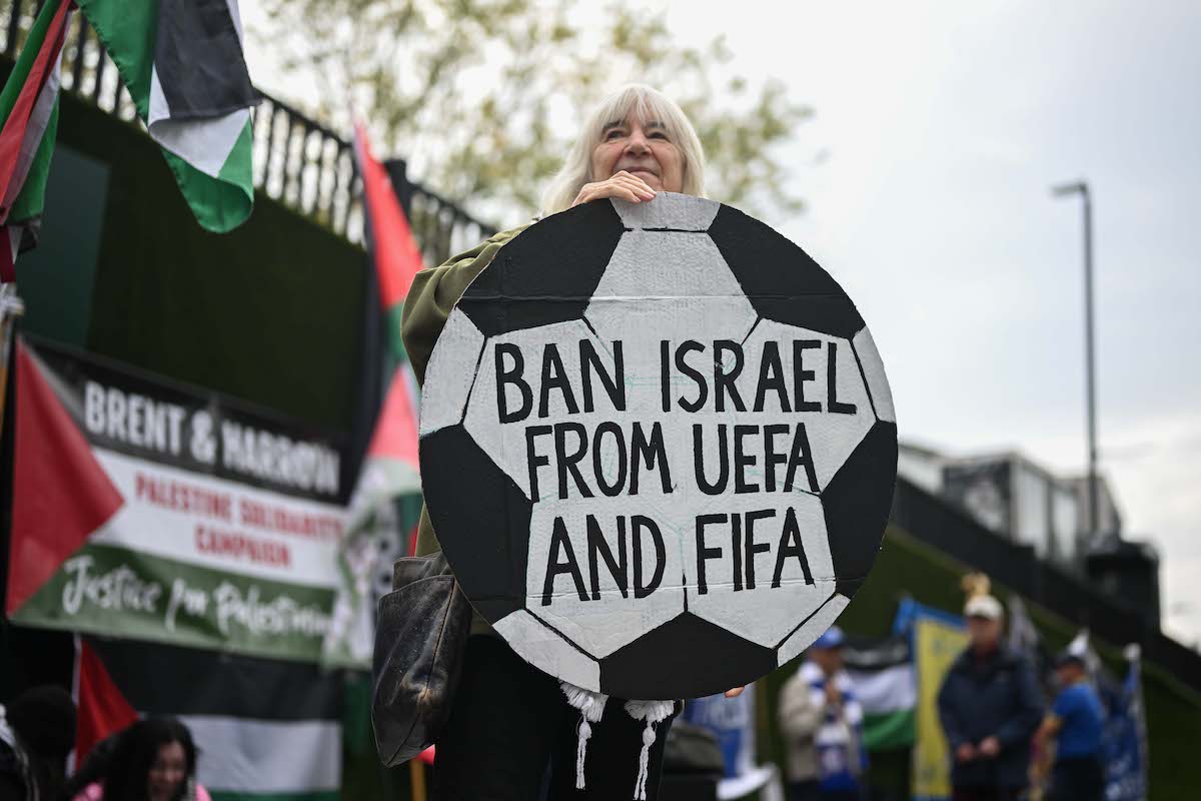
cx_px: 600
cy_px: 400
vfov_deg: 27.0
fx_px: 1668
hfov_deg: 39.6
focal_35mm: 50
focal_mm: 50
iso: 160
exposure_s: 1/1600
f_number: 2
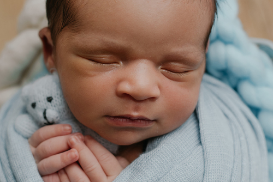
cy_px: 75
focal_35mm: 120
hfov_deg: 17.0
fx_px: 910
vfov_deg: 11.4
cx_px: 115
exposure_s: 1/160
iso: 160
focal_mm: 50
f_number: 2.8
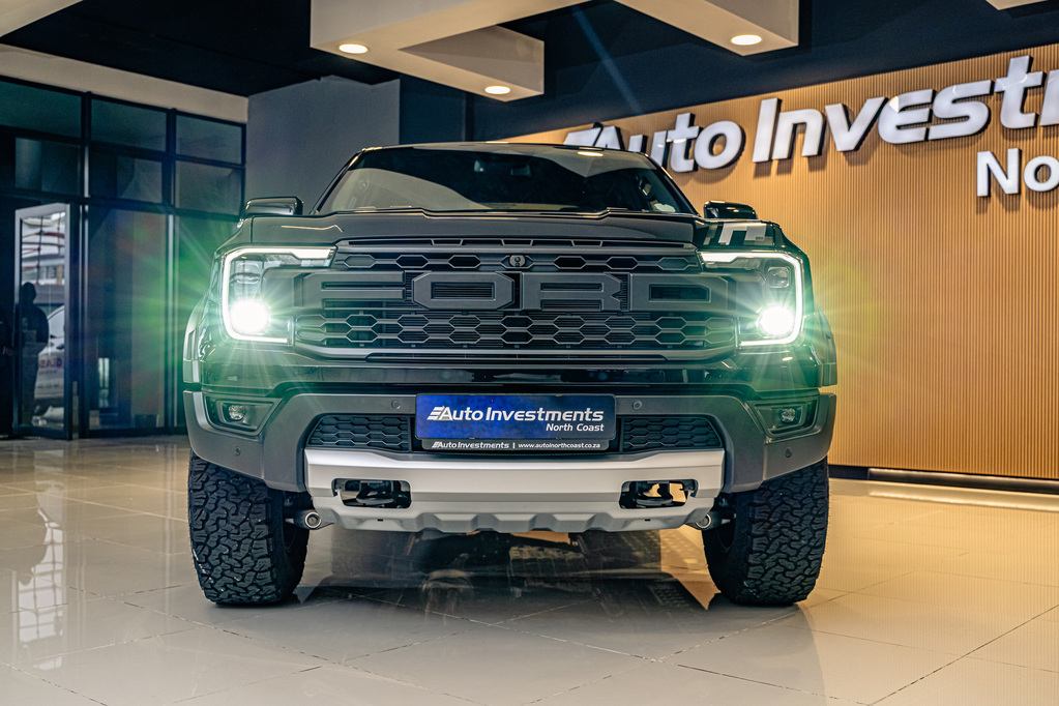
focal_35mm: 38
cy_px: 353
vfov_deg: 35.1
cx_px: 530
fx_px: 1118
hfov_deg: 50.7
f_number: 4.5
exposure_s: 1/160
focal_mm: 38
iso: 800
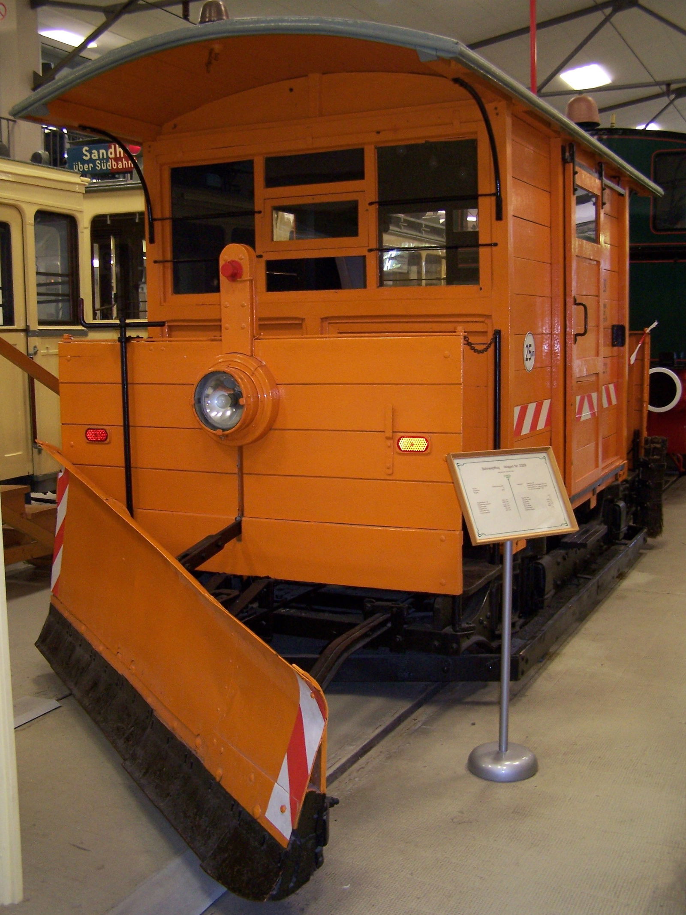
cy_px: 458
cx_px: 343
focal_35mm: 38
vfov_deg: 49.0
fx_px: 1004
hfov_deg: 37.7
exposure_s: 1/30
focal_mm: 6.3
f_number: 2.8
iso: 140
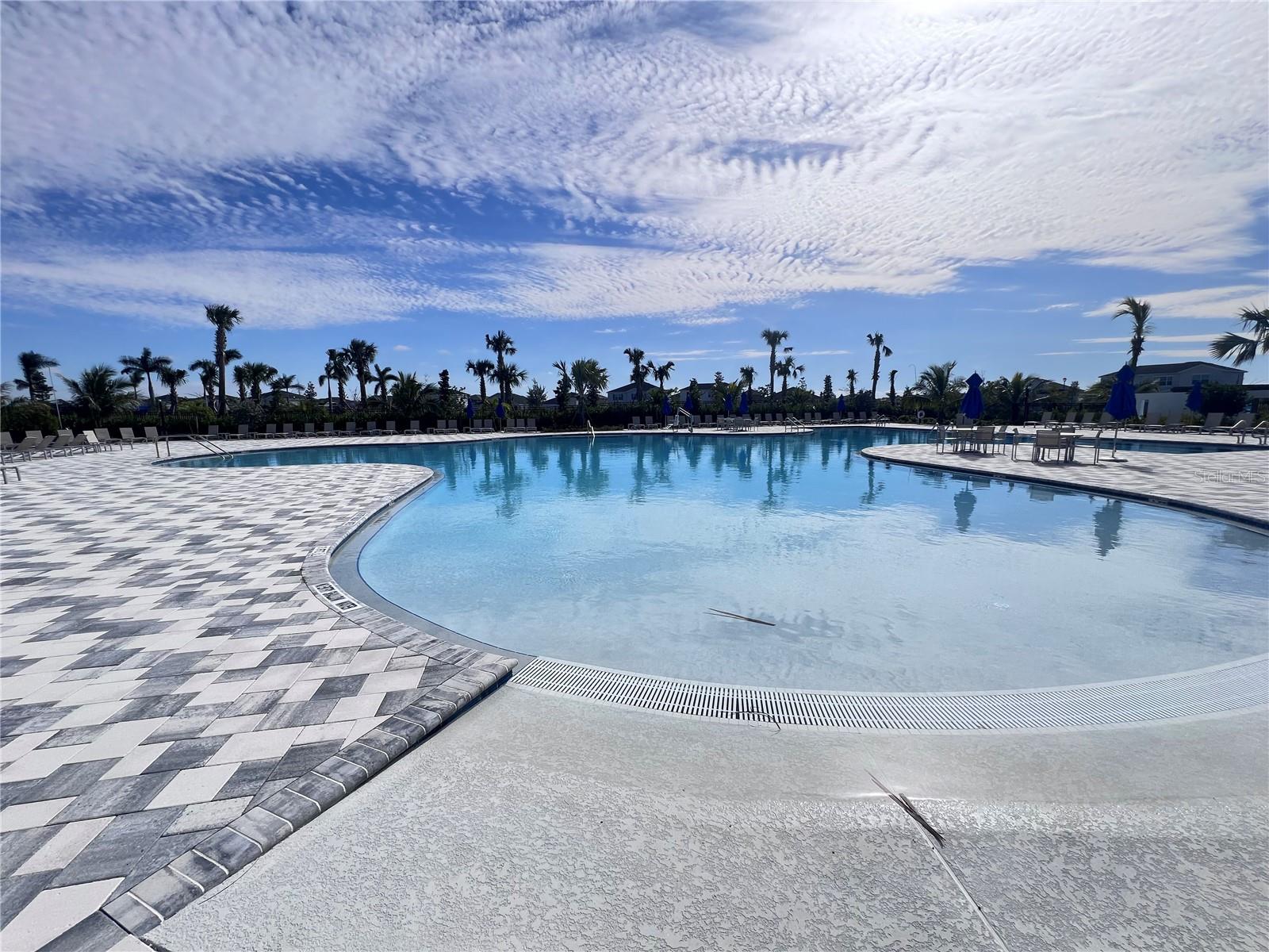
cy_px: 476
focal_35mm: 13
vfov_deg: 89.9
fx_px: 477
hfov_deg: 106.2
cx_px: 634
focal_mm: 1.57
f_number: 1.8
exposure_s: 1/2538
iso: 32
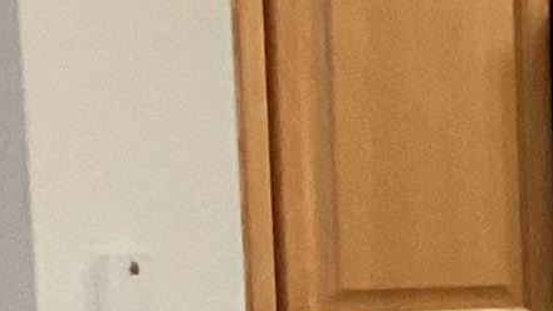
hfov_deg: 8.5
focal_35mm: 236
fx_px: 3459
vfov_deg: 5.1
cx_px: 1235
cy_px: 564
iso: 320
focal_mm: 3.3
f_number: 2.4
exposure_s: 1/60
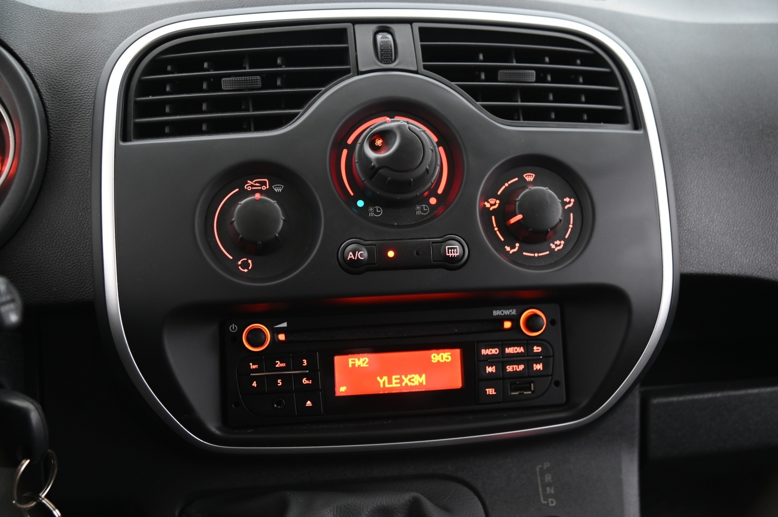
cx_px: 389
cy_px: 258
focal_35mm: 44
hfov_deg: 44.5
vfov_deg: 30.5
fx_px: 950
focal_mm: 44
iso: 2000
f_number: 4
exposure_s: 1/13
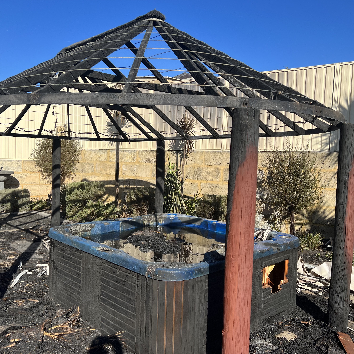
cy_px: 176
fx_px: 359
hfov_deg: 52.4
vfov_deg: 52.5
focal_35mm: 31
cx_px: 158
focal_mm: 5.7
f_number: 1.5
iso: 50
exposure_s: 1/3571
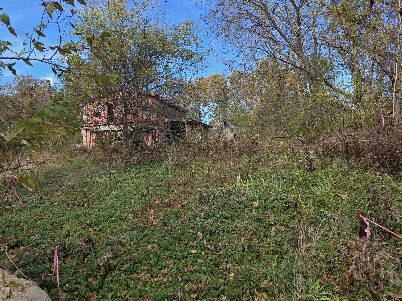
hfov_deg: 73.9
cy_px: 150
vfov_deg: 58.9
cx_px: 201
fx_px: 267
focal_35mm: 23
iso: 80
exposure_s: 1/1517
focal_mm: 6.3
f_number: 1.7
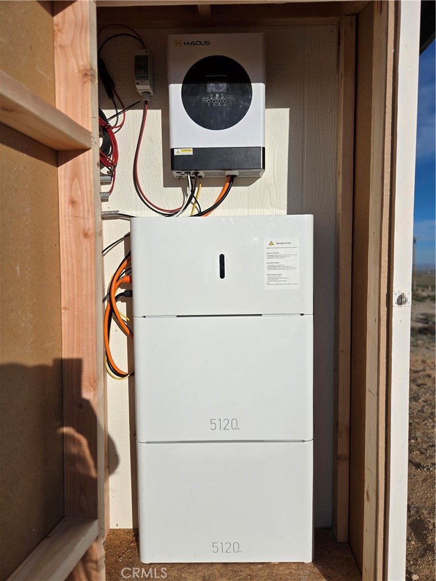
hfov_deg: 58.9
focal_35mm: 23
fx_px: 386
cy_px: 290
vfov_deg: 73.9
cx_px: 218
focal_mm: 5.4
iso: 25
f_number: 1.8
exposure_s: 1/5543
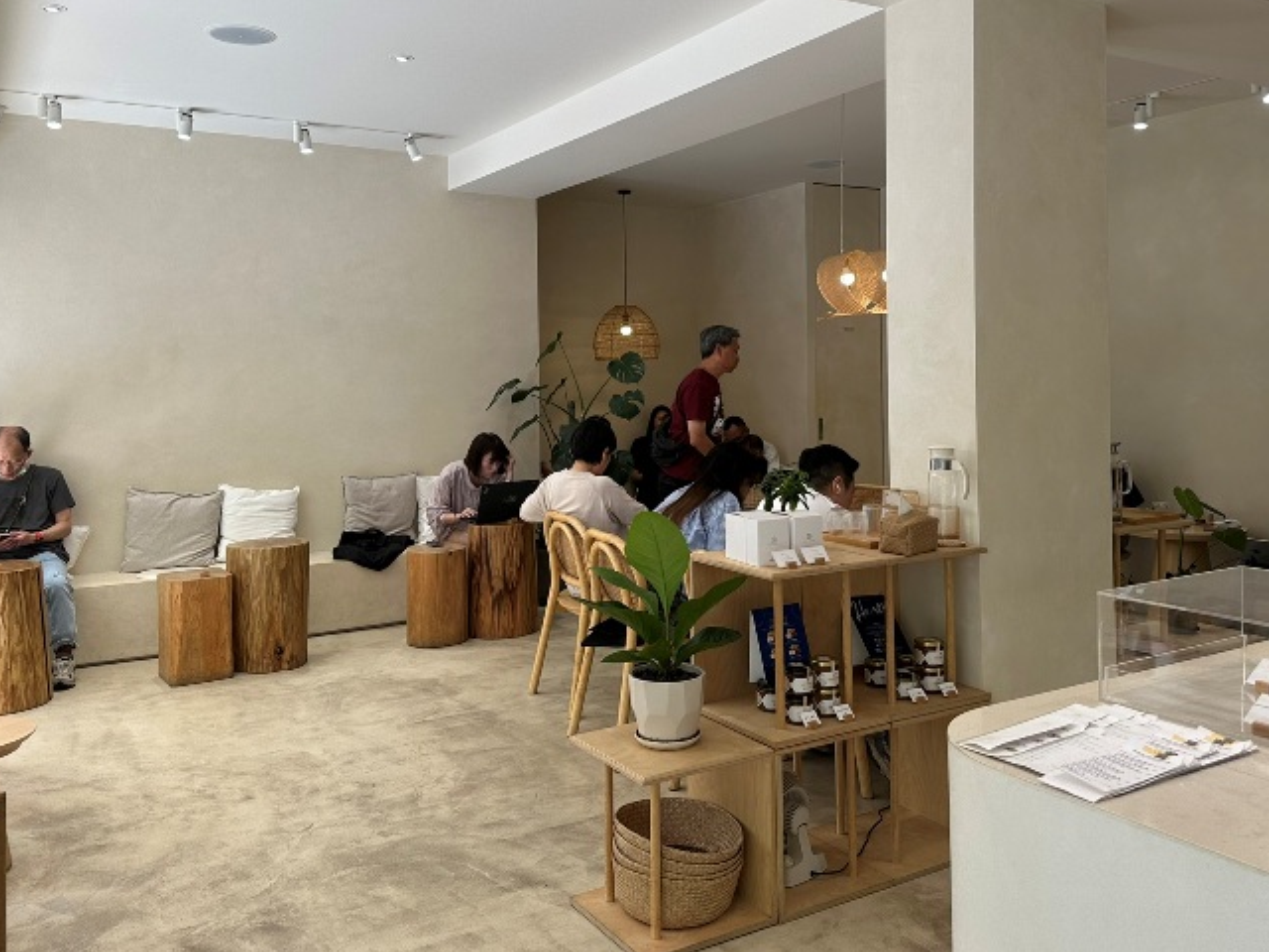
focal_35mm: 30
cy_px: 373
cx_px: 670
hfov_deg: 59.9
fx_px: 1100
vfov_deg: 46.5
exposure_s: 1/169
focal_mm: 6.86
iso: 64
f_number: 1.78
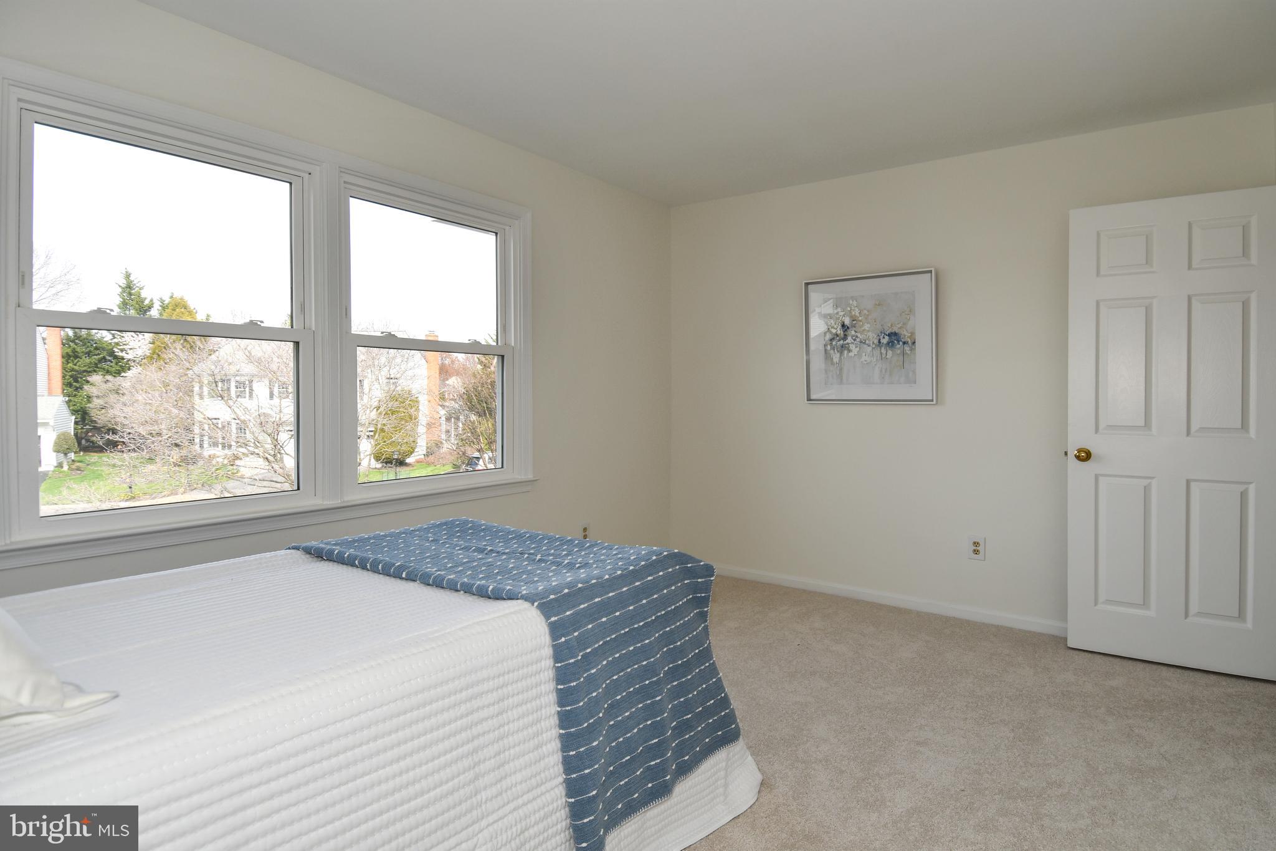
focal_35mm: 18
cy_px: 426
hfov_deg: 90.0
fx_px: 638
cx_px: 638
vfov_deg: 67.4
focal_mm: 12
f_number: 5.6
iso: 110
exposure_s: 1/125
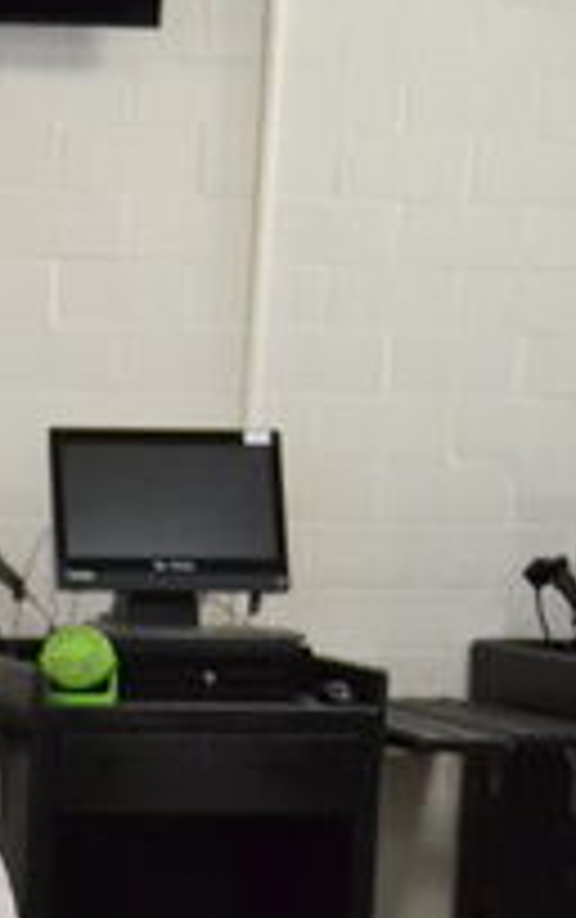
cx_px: -704
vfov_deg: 14.9
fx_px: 3456
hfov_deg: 8.8
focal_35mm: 138
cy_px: 900
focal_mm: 30
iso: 3200
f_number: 4.5
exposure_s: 1/250
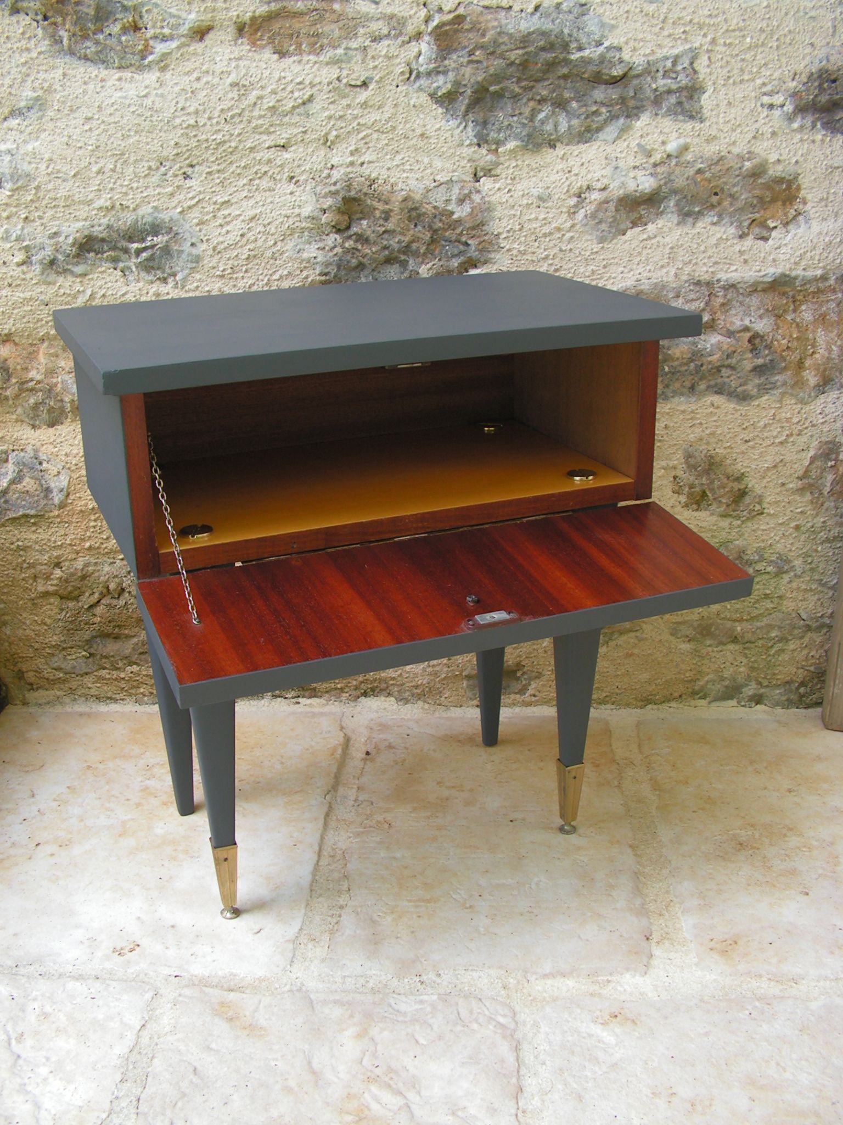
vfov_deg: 51.4
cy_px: 562
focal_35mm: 36
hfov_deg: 39.7
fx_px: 1169
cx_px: 422
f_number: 3.2
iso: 64
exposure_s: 1/60
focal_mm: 6
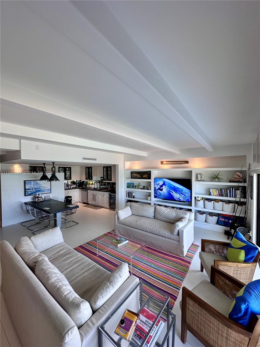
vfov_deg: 102.1
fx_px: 140
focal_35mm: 14
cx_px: 130
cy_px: 174
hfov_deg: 85.7
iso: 100
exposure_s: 1/120
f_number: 2.2
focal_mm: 2.22
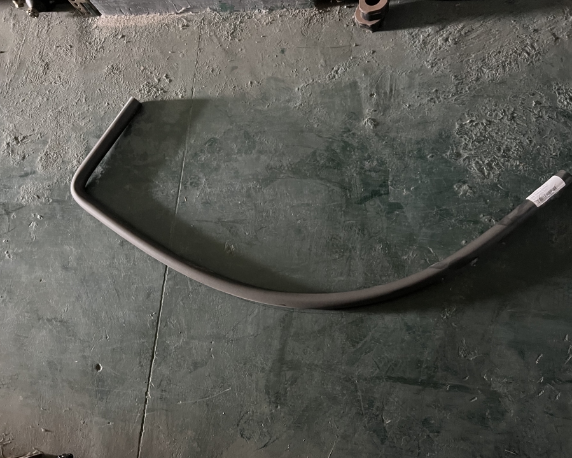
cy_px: 229
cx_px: 276
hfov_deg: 62.2
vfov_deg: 51.5
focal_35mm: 28
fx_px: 474
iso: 640
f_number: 1.5
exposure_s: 1/25
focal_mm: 5.7
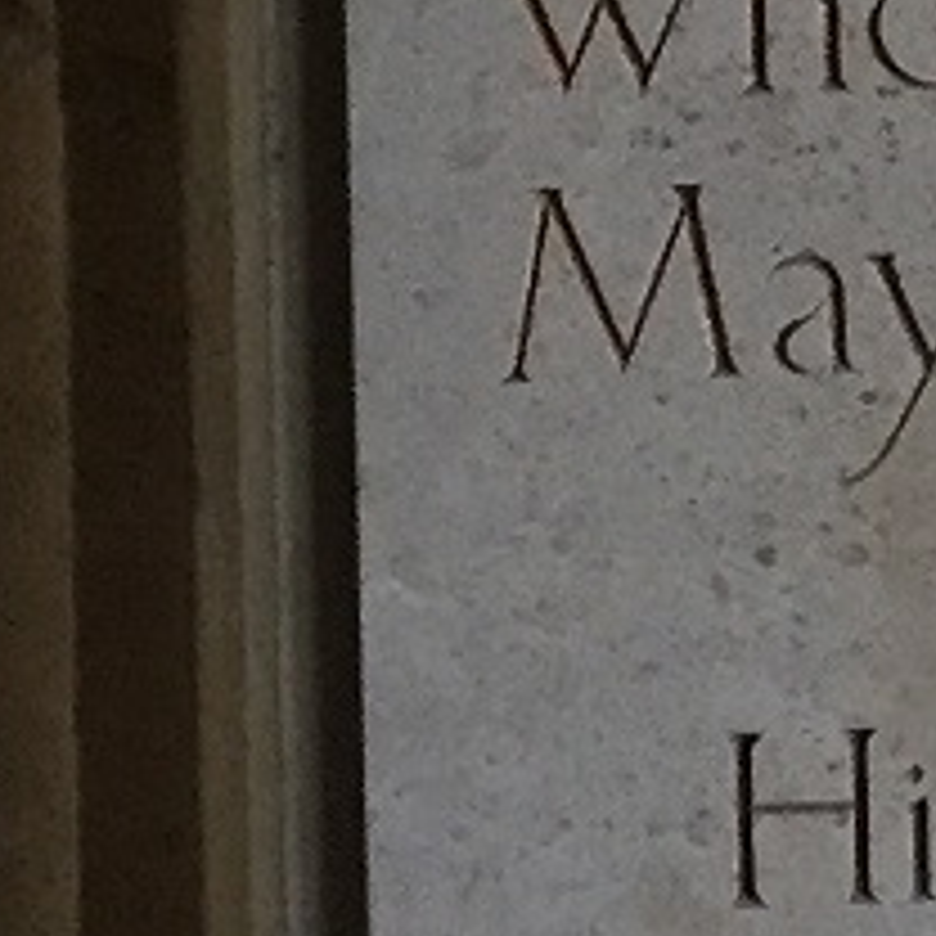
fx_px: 6149
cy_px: -1112
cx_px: 1899
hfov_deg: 8.3
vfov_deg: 8.2
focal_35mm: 201
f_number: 2.2
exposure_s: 1/33
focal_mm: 4.15
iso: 250
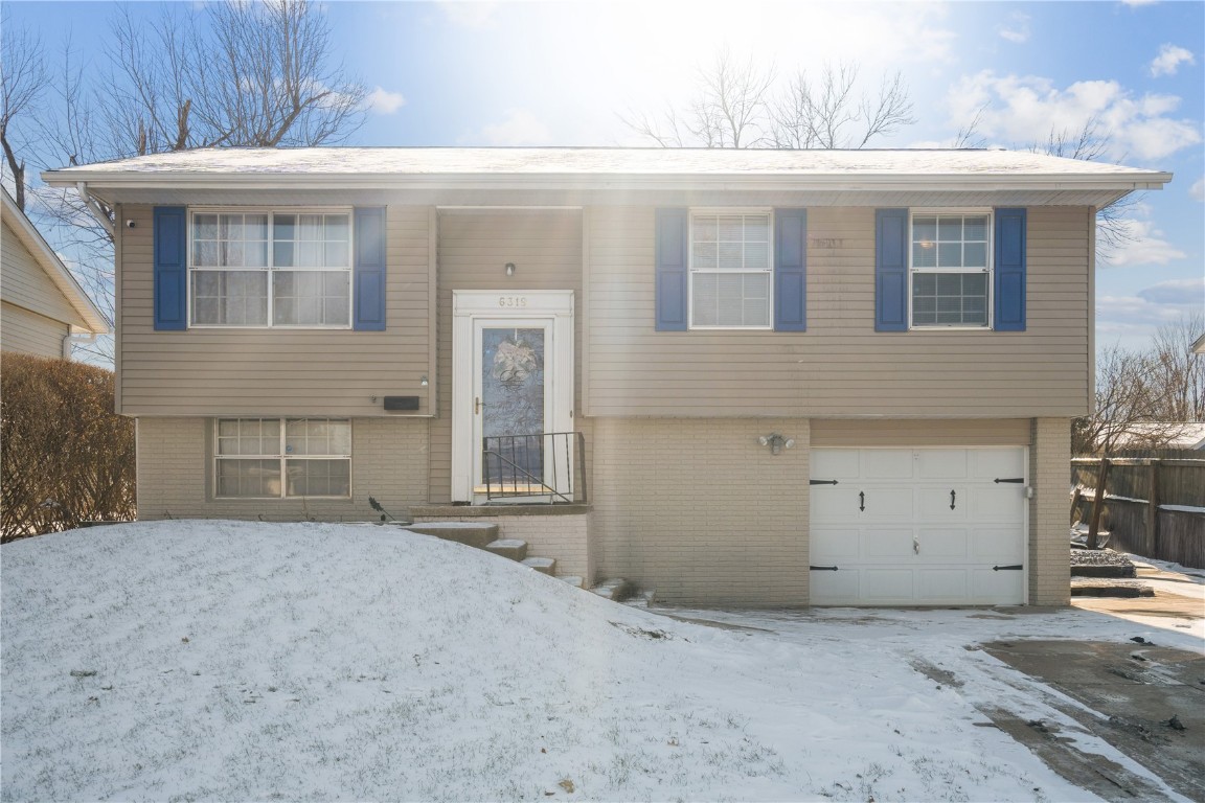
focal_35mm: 30
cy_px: 402
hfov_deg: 61.9
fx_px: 1004
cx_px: 602
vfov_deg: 43.6
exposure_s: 1/400
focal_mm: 30
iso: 400
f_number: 10
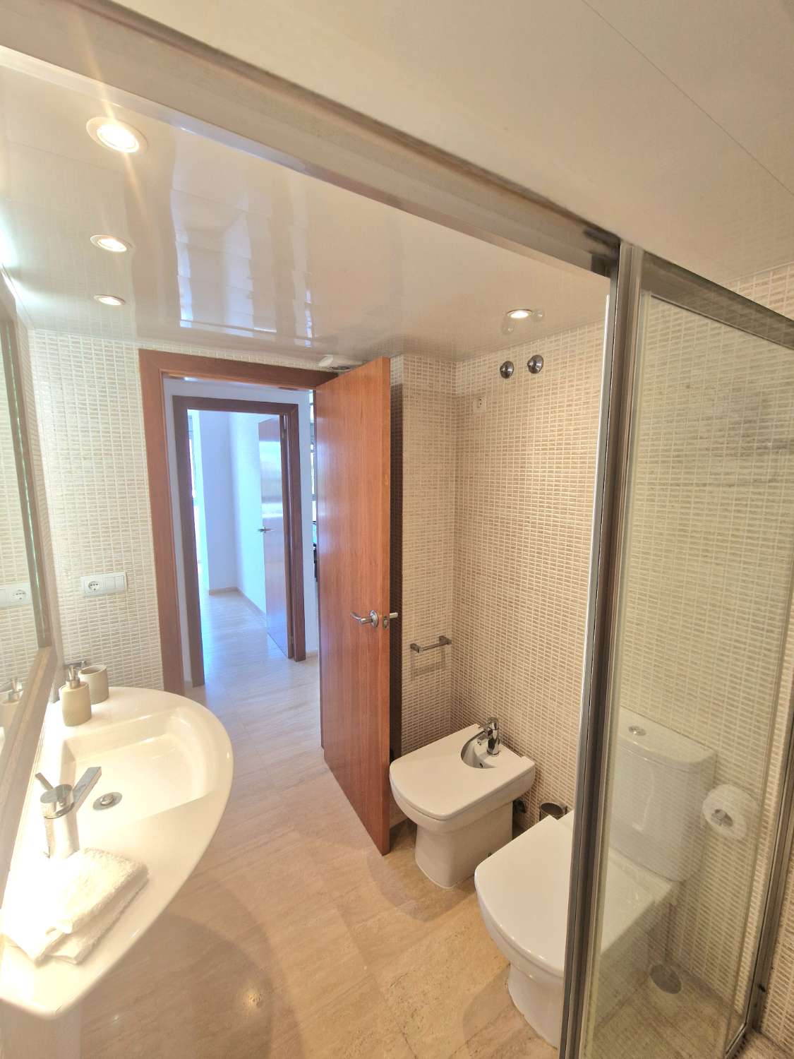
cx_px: 397
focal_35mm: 13
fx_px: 398
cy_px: 530
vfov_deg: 106.2
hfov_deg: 89.9
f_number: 2.2
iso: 50
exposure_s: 1/101
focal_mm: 2.2
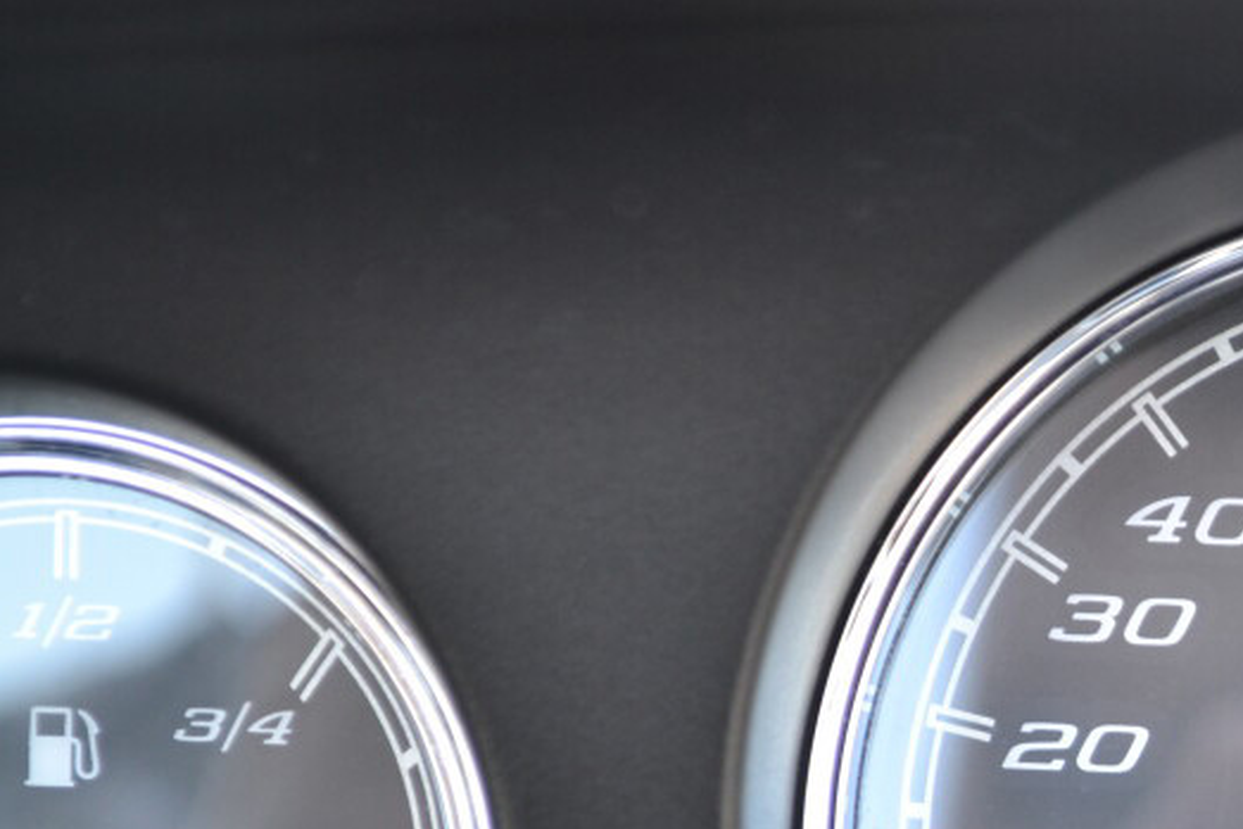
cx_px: 1424
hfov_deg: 11.7
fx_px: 5940
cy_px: 872
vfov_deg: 7.9
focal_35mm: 172
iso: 400
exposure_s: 1/60
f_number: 5.6
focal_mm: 50
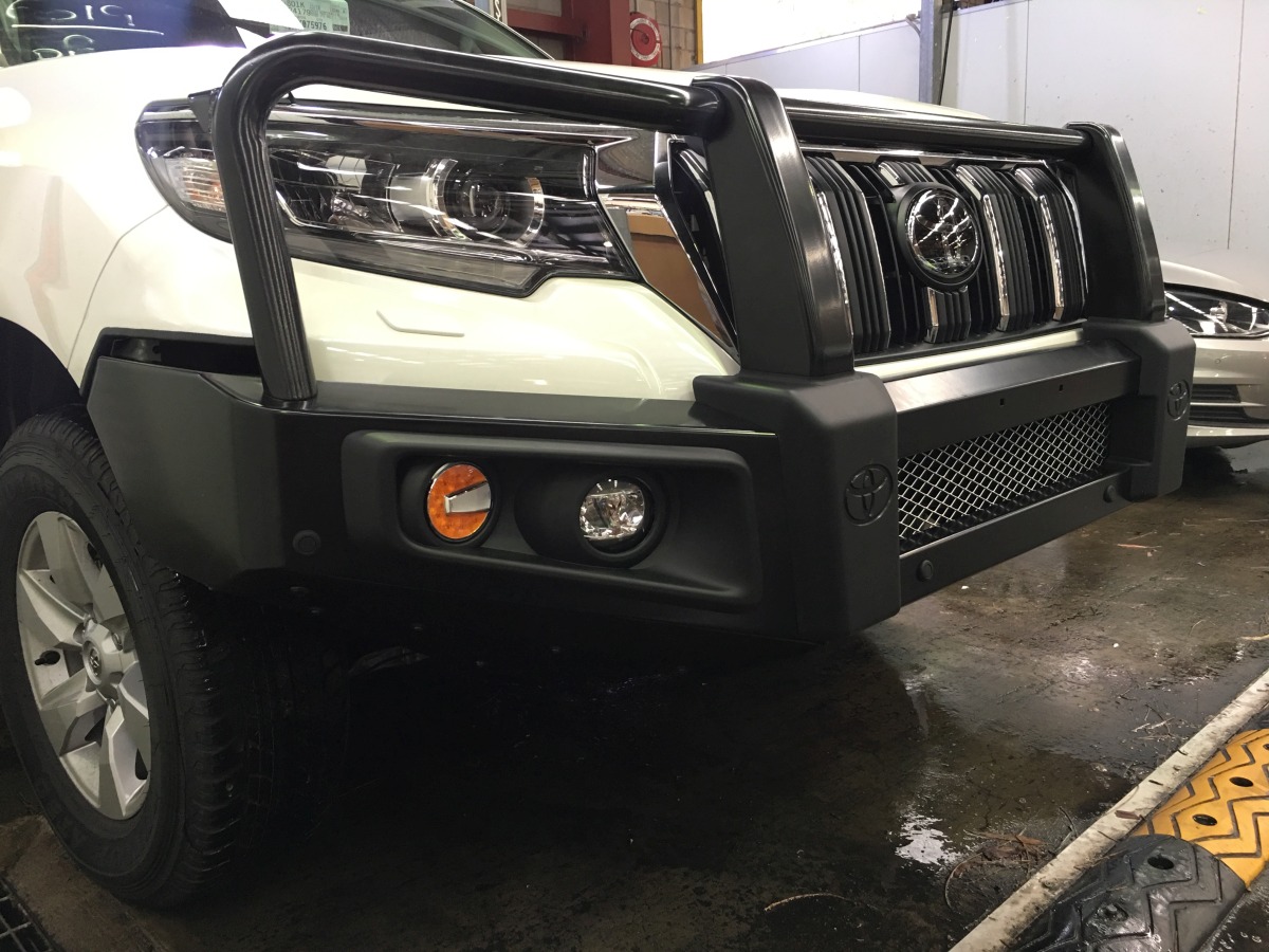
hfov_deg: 61.7
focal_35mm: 29
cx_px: 634
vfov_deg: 48.2
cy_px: 476
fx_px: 1063
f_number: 2.2
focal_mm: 4.15
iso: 64
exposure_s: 1/17
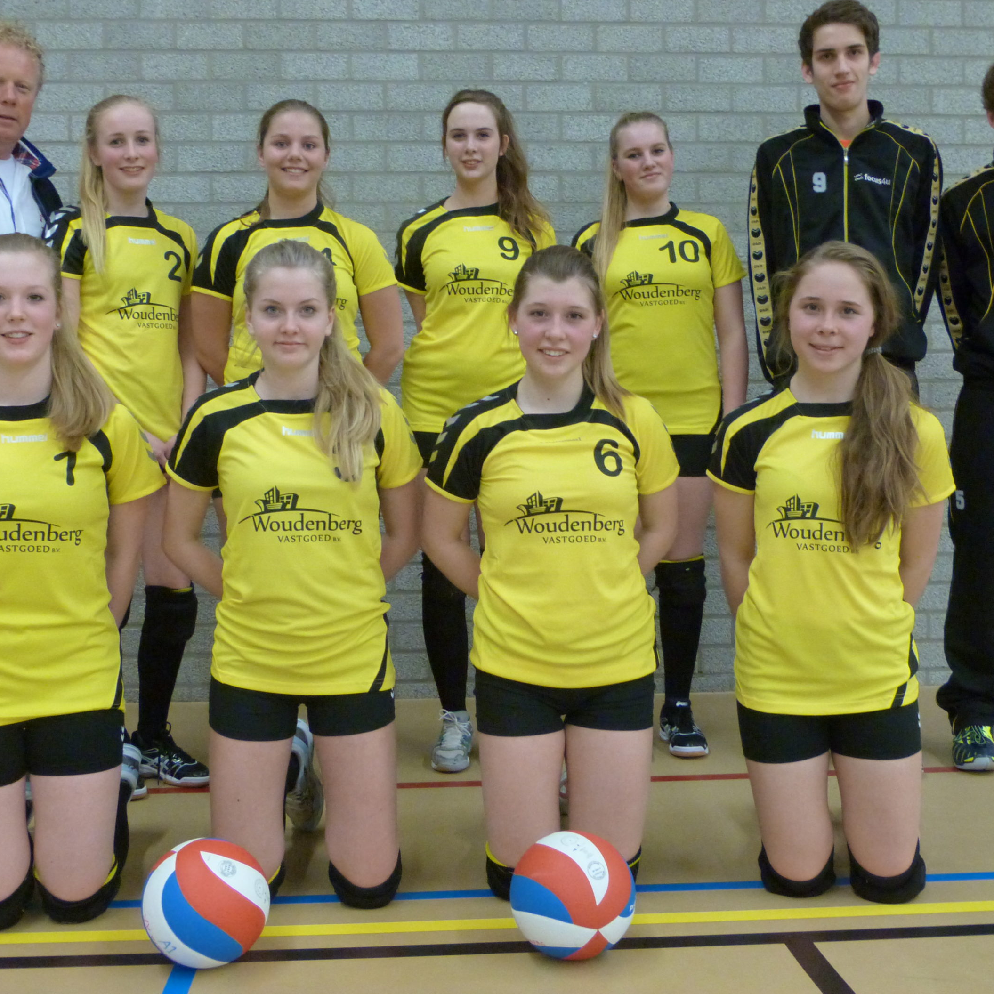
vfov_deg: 40.9
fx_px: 1332
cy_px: 488
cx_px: 485
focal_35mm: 41
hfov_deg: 40.9
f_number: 3
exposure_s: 1/30
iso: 400
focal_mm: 6.1
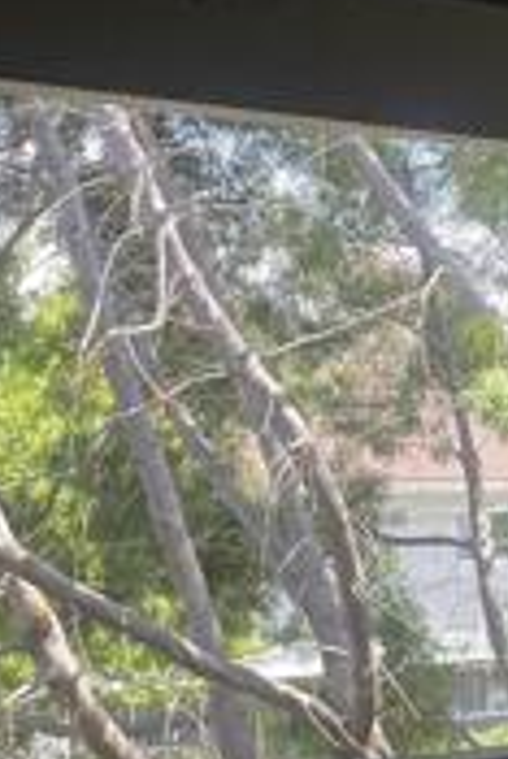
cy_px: 711
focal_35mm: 99
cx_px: 590
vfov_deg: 20.1
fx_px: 2091
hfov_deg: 13.5
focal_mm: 4.2
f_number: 1.6
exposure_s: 1/306
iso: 32
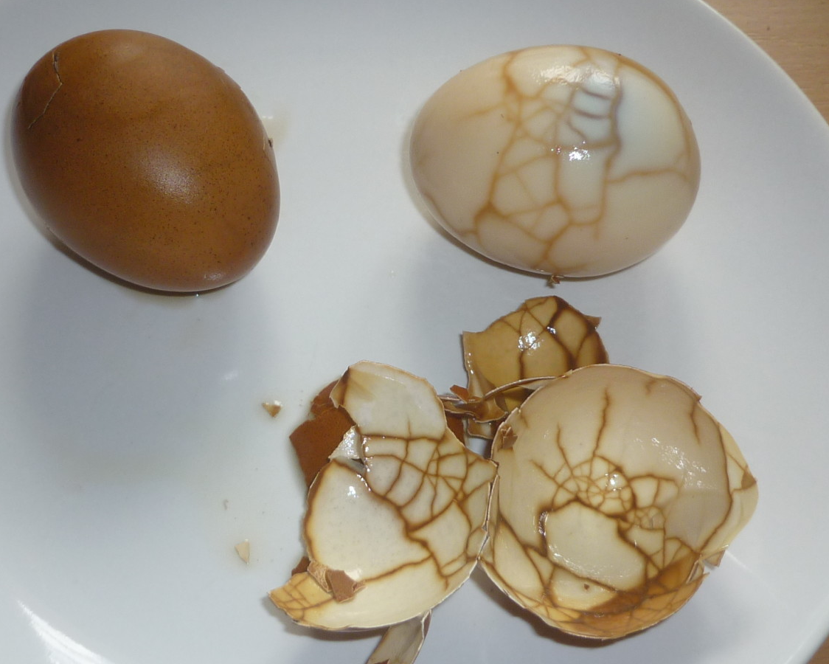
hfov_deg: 34.1
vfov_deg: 27.6
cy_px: 363
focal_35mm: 55
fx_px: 1350
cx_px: 375
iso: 100
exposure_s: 1/30
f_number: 2.8
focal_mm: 5.5
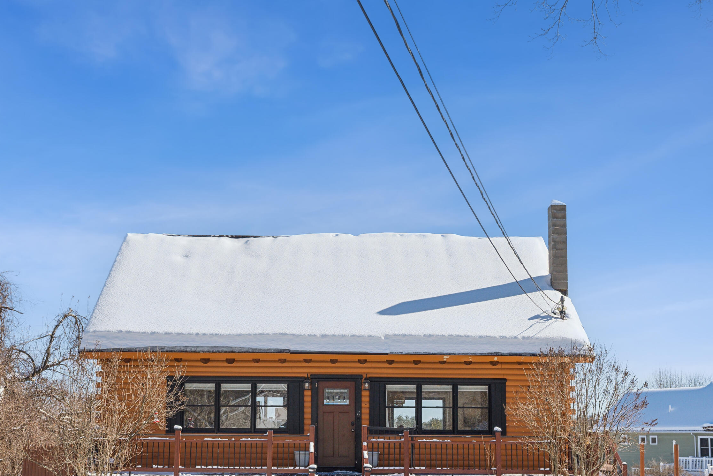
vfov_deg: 31.0
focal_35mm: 43
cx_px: 337
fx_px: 852
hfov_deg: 45.4
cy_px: 314
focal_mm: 32
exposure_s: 1/1000
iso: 320
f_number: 7.1
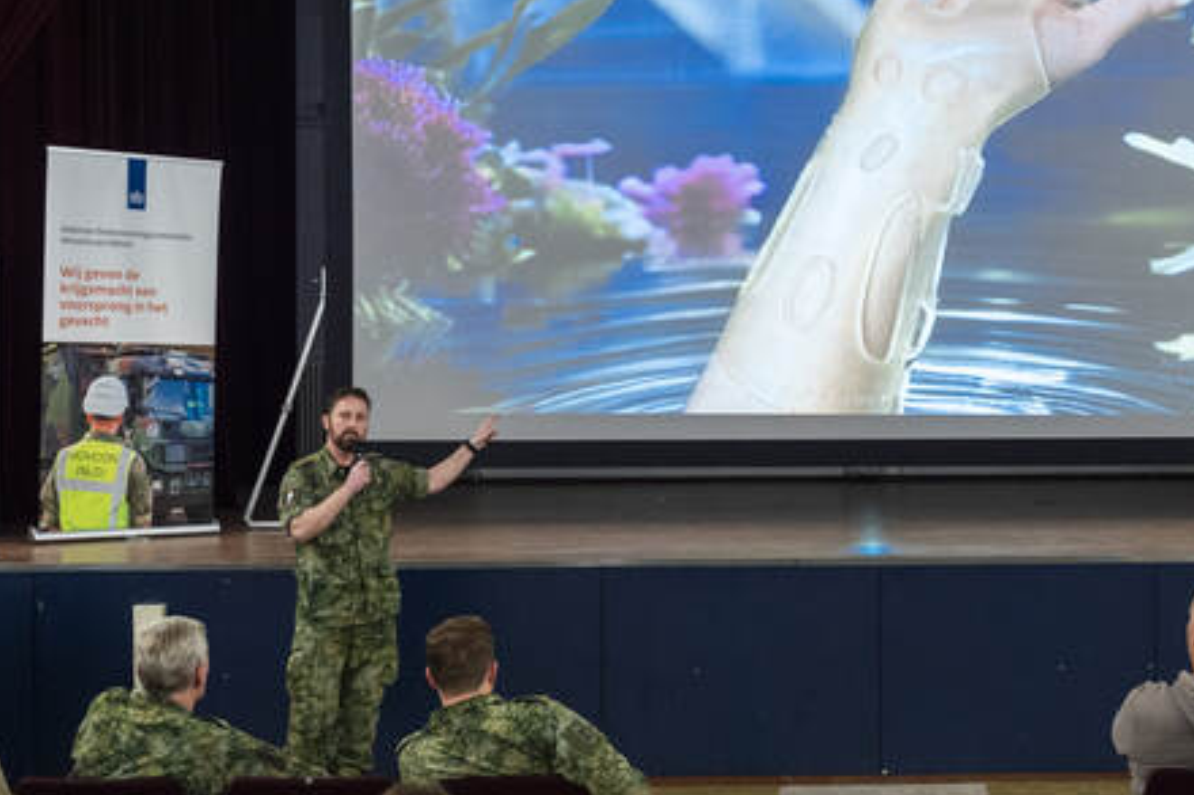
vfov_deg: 20.6
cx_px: 988
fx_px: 2188
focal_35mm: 66
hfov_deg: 29.7
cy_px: 419
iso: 2500
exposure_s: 1/100
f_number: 2.8
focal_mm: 35
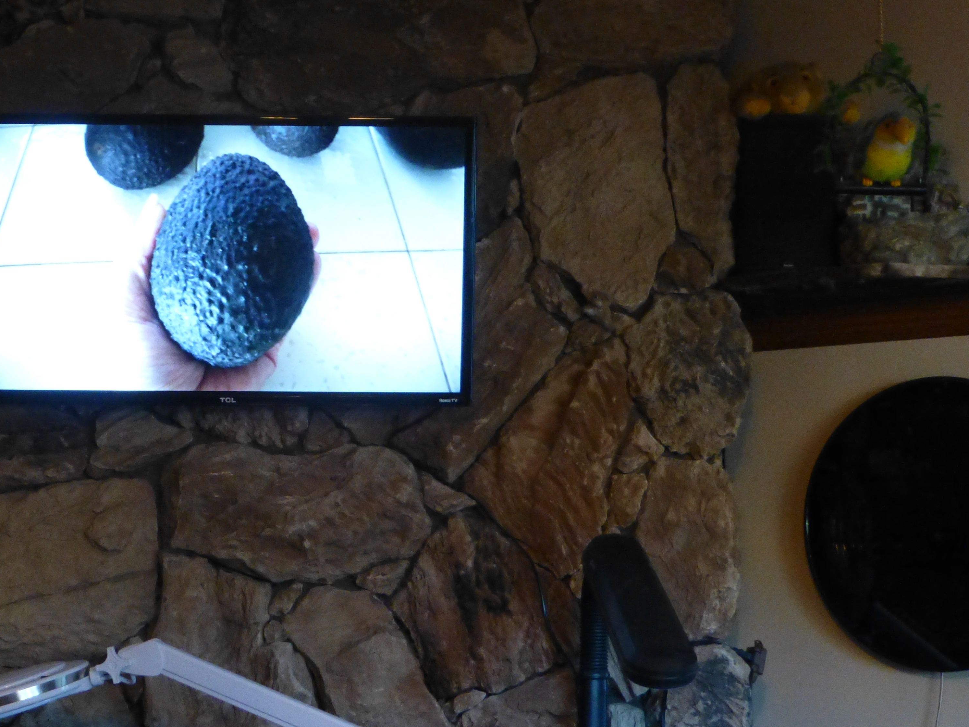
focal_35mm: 68
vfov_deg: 21.6
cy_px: 409
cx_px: 277
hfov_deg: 28.3
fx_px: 1903
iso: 800
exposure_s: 1/15
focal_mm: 8.5
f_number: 4.2
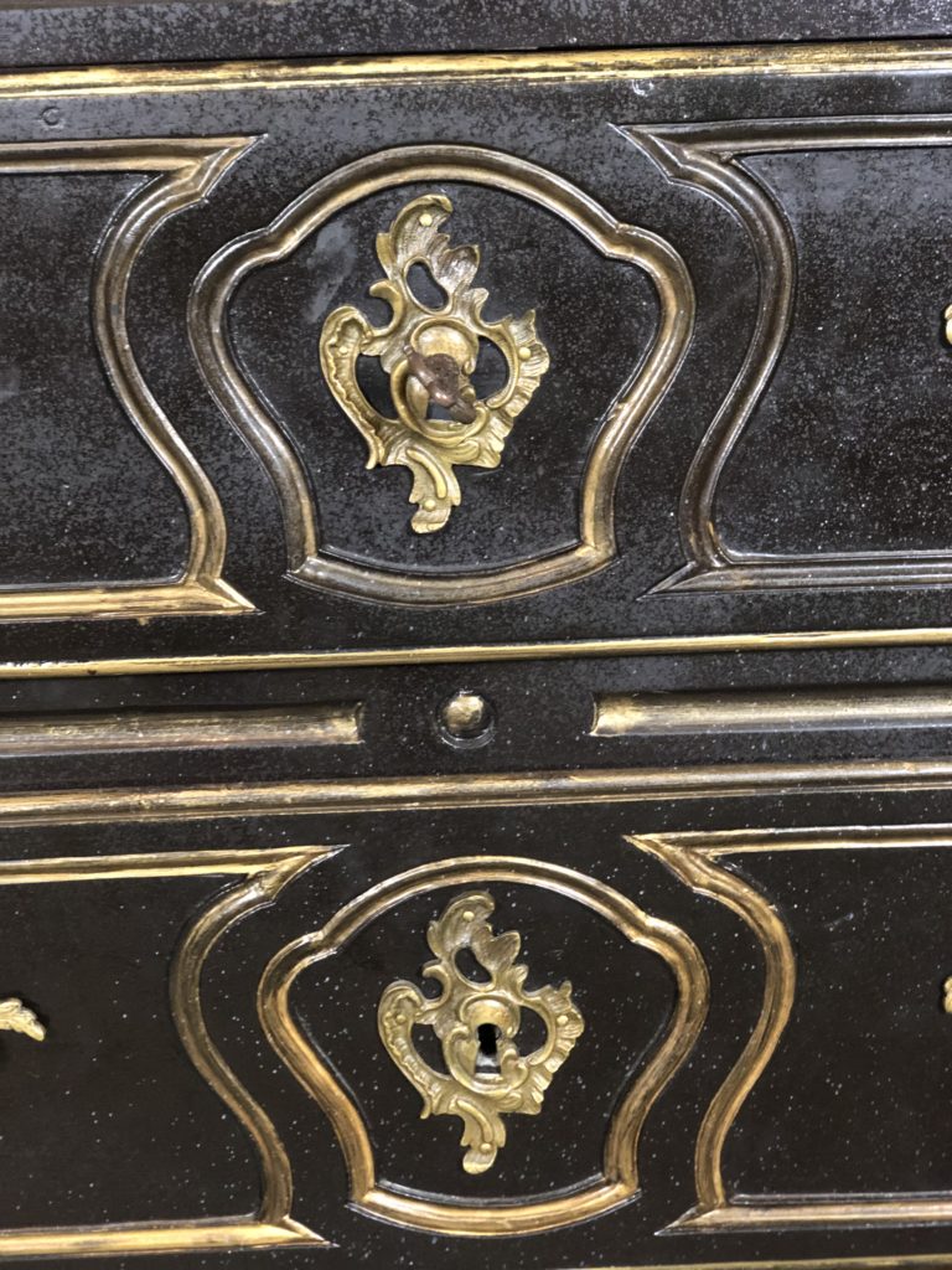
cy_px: 635
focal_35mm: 52
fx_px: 1907
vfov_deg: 36.8
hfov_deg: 28.0
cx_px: 476
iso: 200
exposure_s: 1/8
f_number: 2.4
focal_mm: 6
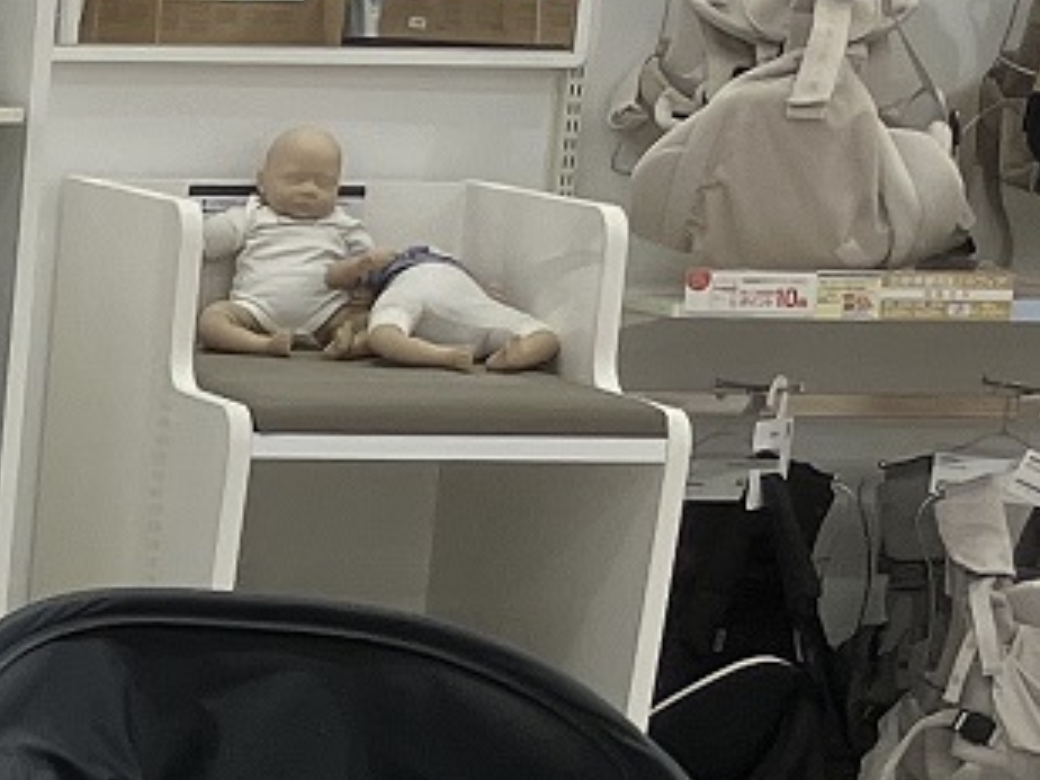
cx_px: -1290
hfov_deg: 9.8
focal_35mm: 183
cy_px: 1428
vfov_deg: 7.8
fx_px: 5498
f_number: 1.8
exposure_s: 1/100
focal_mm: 3.99
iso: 32
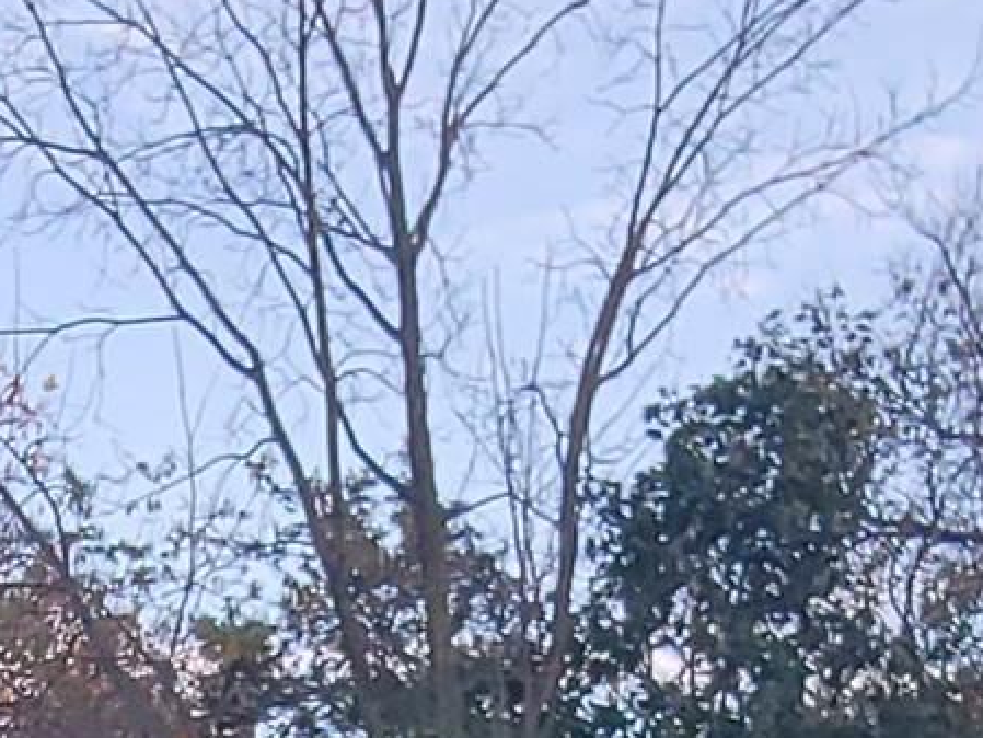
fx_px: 2528
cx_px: 118
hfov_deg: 21.6
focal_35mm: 89
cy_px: 1461
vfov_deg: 14.1
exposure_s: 1/120
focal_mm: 2.2
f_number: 2.2
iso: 80
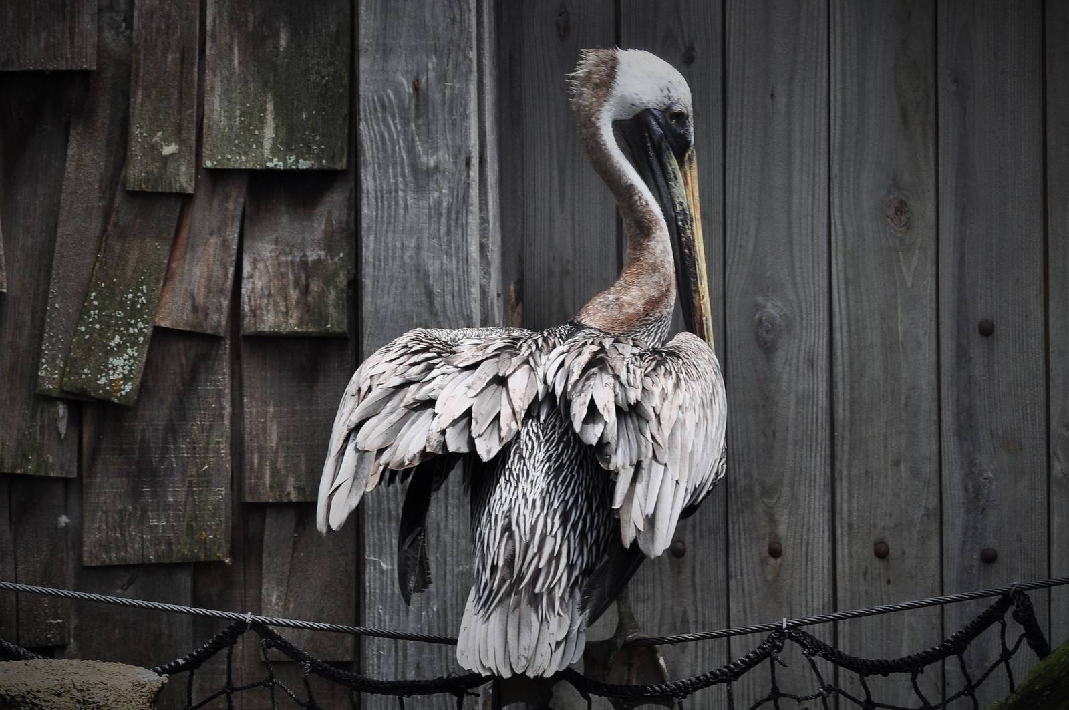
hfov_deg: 9.2
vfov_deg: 6.1
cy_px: 355
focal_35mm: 225
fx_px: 6674
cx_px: 534
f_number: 10
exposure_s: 1/250
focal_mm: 150
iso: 220
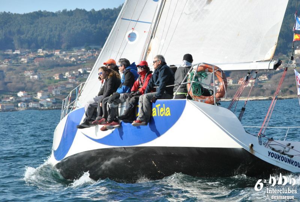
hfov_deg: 11.8
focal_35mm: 174
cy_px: 101
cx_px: 150
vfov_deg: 7.9
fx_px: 1453
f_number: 8
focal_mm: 116
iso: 400
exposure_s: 1/1000
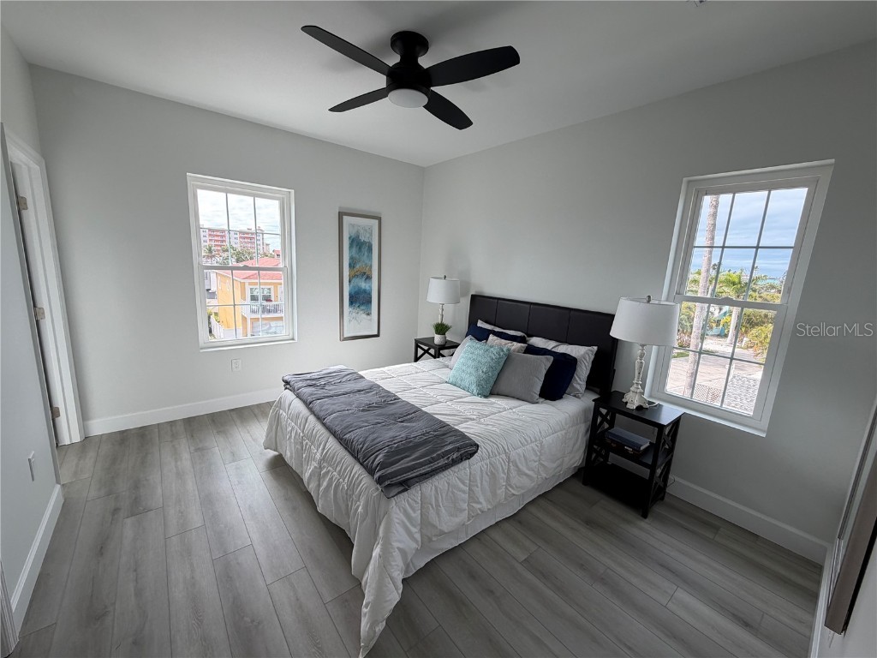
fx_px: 355
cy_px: 329
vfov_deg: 85.7
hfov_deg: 102.1
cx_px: 438
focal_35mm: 14
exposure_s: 1/219
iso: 40
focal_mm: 2.22
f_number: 2.2
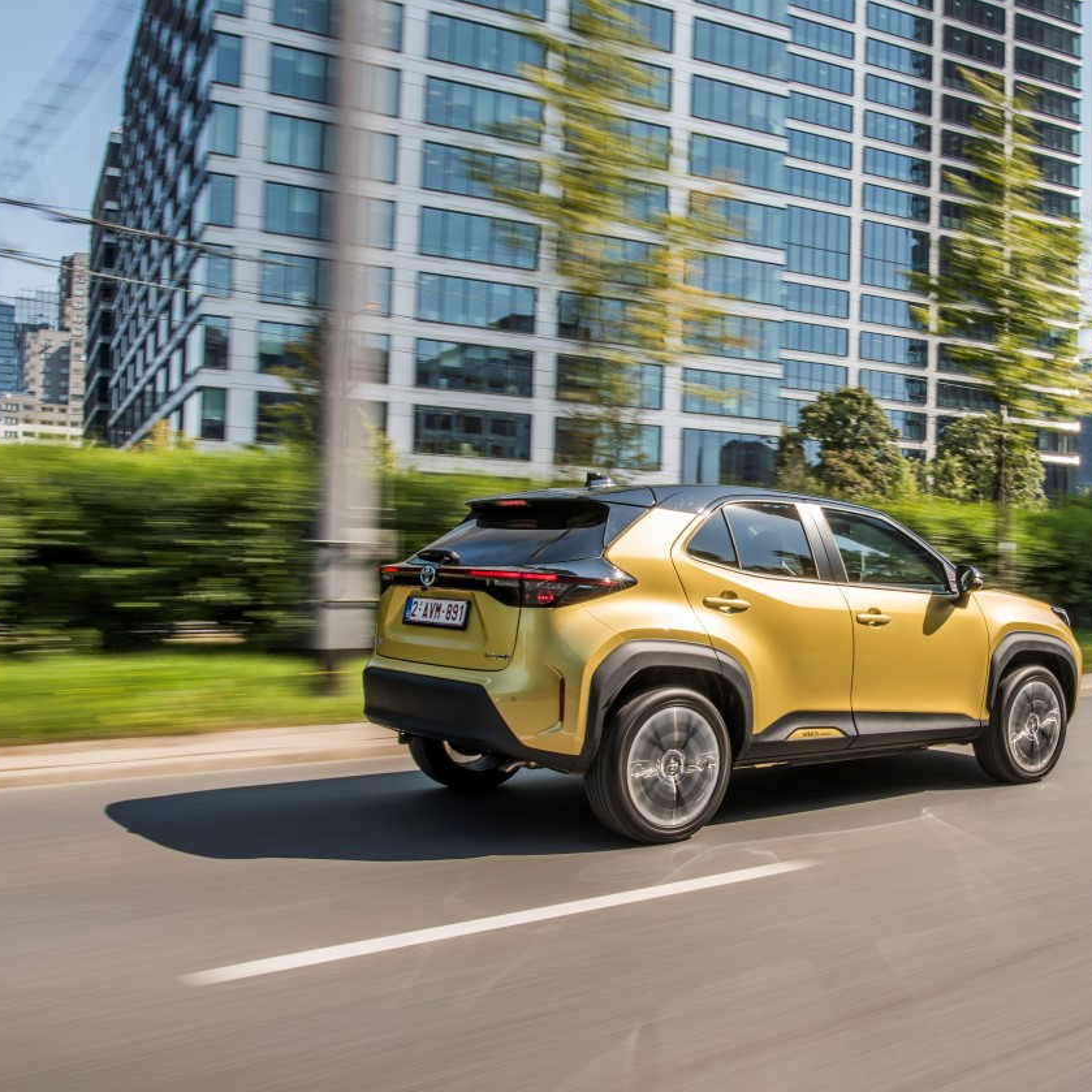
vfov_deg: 47.2
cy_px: 543
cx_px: 798
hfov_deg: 45.8
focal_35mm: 35
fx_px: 1249
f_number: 13
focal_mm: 18
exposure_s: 1/30
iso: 160
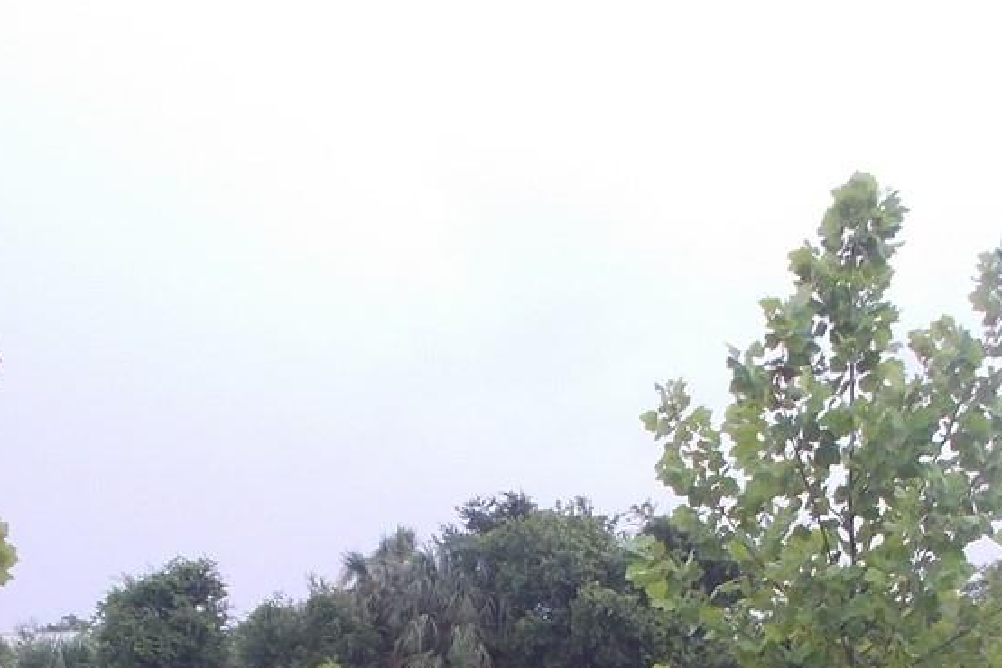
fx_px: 2421
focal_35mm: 87
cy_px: 1071
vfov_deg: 14.4
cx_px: 437
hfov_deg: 23.4
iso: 80
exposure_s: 1/160
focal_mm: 4.1
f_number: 3.3
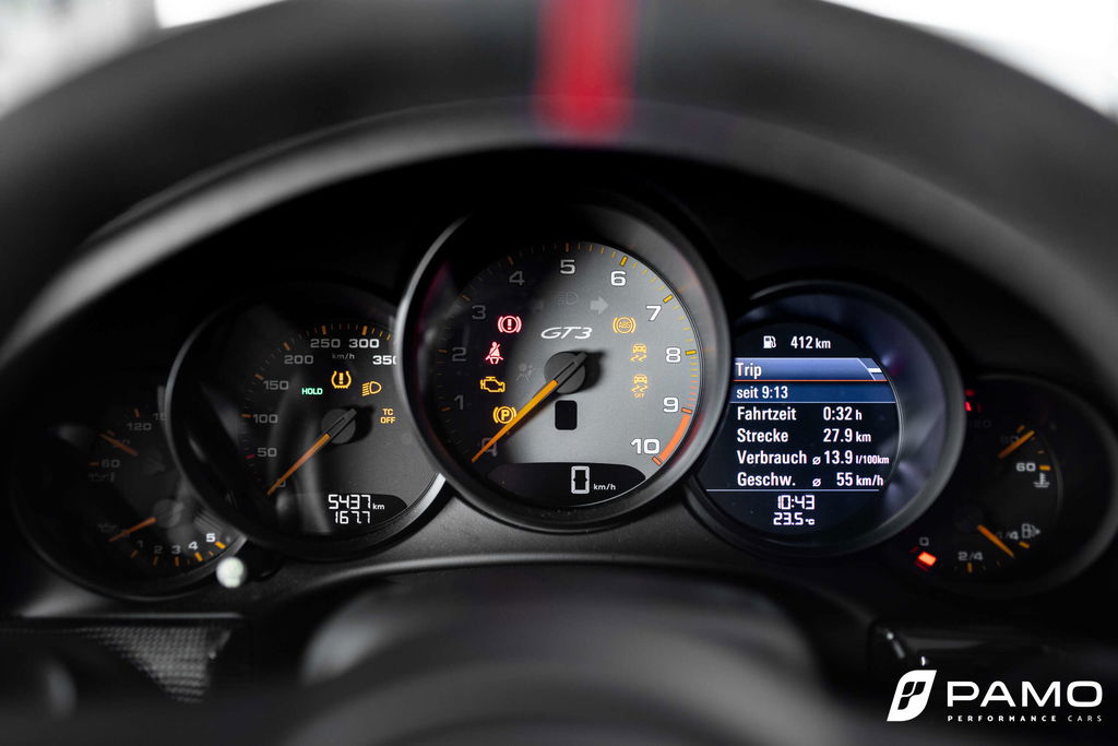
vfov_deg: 37.9
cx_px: 559
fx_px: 1087
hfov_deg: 54.4
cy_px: 373
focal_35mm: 35
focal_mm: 35
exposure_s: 1/60
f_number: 1.8
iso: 500
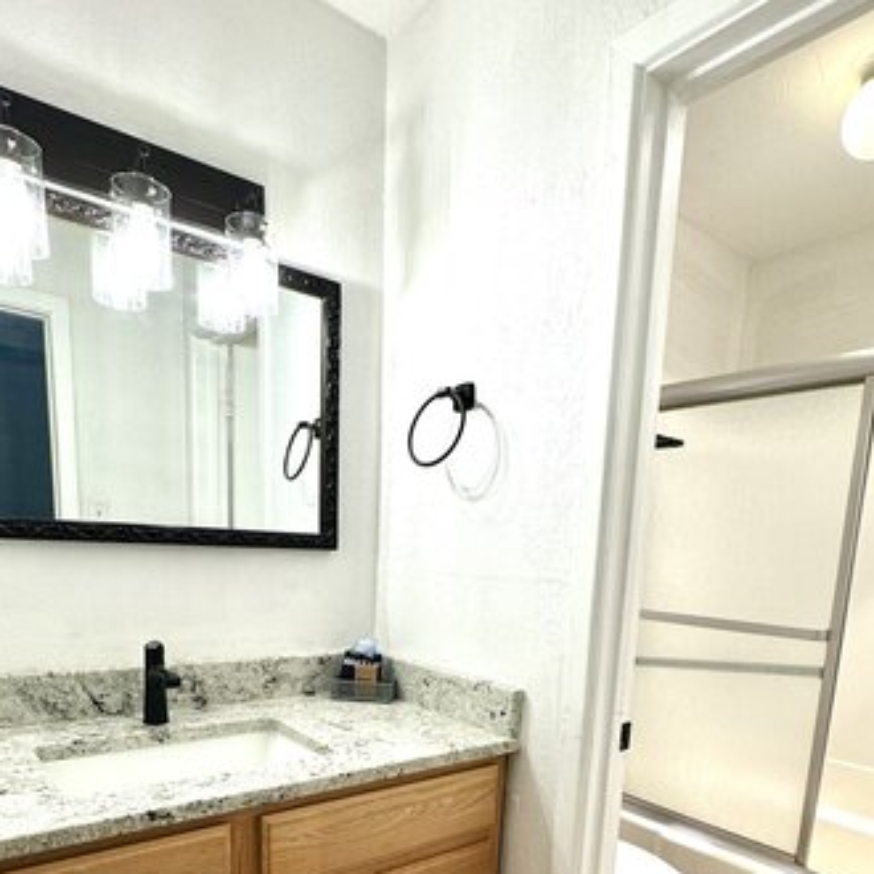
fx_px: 686
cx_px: 456
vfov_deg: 60.7
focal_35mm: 24
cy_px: 675
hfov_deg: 65.0
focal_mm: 2.22
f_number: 2.2
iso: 80
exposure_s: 1/120
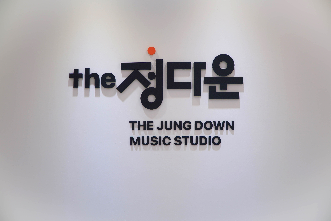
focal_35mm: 60
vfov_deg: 22.6
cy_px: 110
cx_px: 166
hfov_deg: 33.4
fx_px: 552
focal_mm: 40
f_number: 4
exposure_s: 1/80
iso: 100
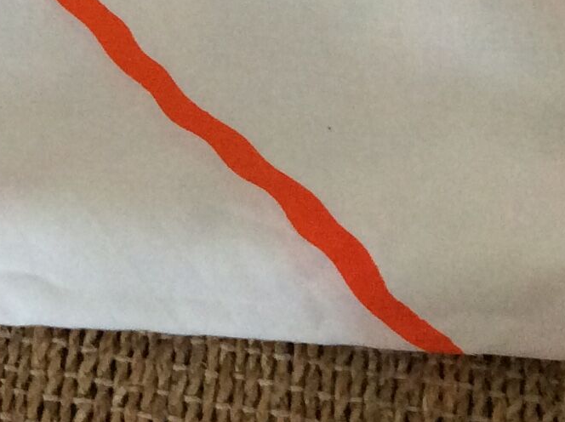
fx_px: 2037
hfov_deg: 15.5
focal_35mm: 125
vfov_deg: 11.7
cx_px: -12
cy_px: -11
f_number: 2.4
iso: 160
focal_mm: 3.3
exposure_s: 1/25
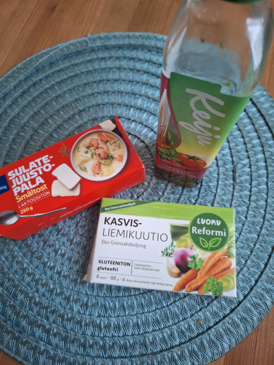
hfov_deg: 58.9
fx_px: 243
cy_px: 182
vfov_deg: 73.9
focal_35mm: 23
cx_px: 137
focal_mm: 5.54
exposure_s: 1/33
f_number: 1.8
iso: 320
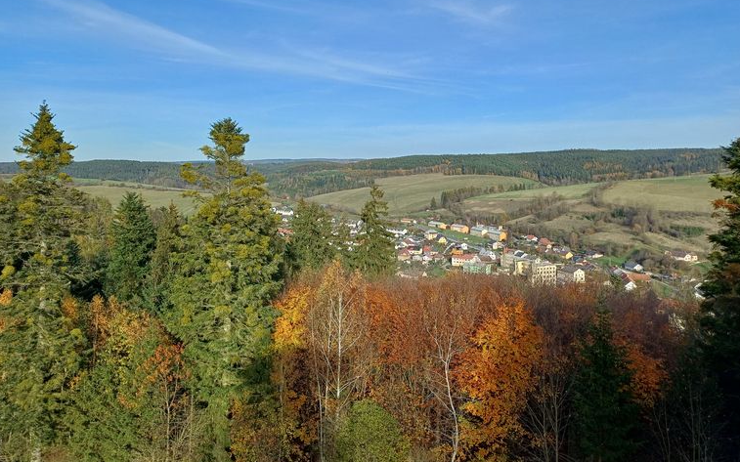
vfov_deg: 44.4
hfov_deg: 66.5
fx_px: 565
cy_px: 200
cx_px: 371
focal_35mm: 28
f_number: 1.8
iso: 50
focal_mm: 4.65
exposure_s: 1/962
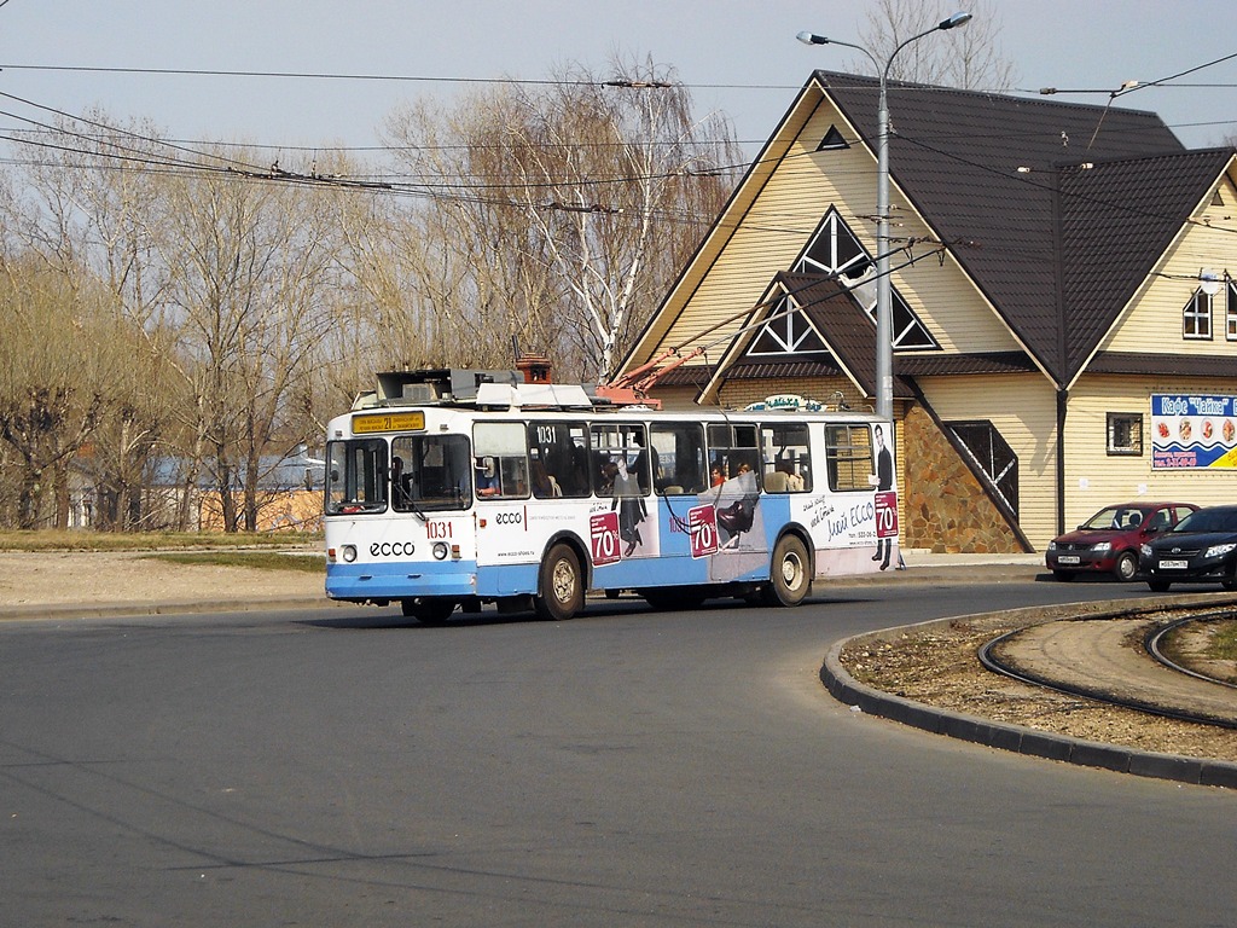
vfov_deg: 14.1
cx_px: 618
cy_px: 464
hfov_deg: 18.7
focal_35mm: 105
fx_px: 3752
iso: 124
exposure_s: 1/250
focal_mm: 17.1
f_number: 9.3
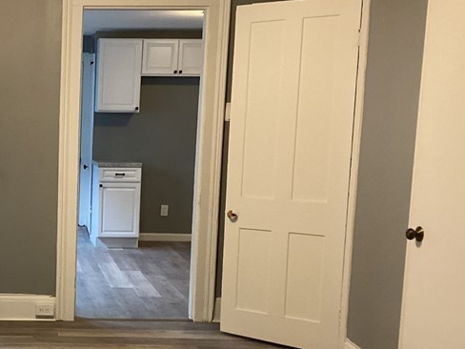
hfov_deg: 28.2
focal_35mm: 65
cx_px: 10
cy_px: 260
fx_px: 873
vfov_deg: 22.4
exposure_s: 1/40
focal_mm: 3.3
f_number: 2.4
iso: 250
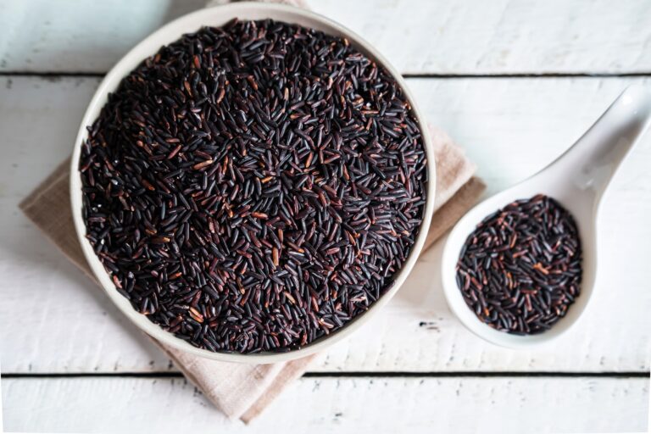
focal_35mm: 53
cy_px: 217
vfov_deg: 25.5
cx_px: 326
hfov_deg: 37.5
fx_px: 958
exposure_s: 1/20
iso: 200
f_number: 4
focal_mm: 35
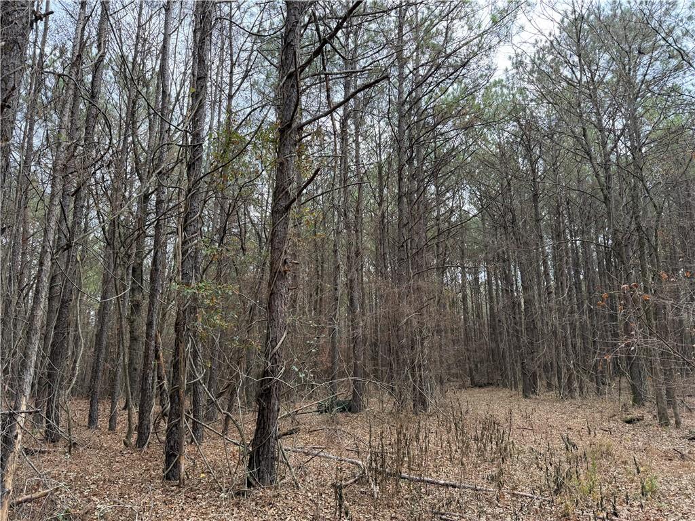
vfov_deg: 56.8
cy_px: 260
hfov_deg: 71.6
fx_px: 482
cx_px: 348
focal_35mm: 24
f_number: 1.78
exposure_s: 1/176
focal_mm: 6.76
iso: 80
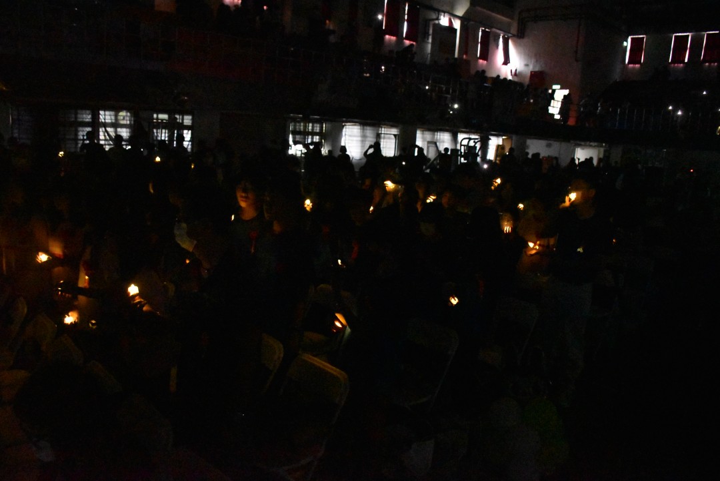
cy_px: 240
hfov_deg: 67.4
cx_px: 360
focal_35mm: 27
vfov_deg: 48.0
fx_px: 540
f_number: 4
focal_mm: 18
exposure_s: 1/400
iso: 12800
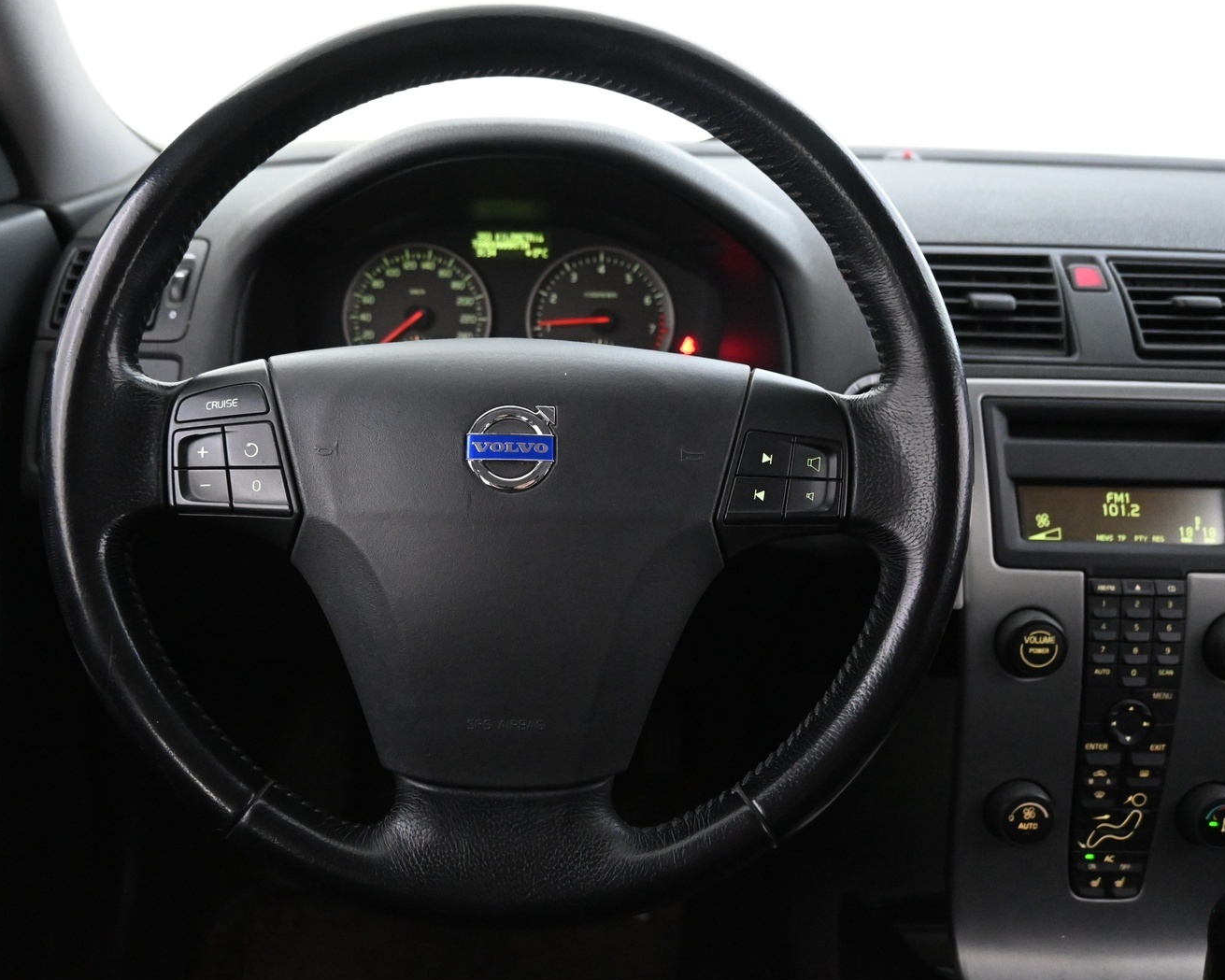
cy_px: 480
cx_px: 513
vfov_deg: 49.1
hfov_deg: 59.1
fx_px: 1073
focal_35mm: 30
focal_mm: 17
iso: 4000
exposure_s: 1/25
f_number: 3.5
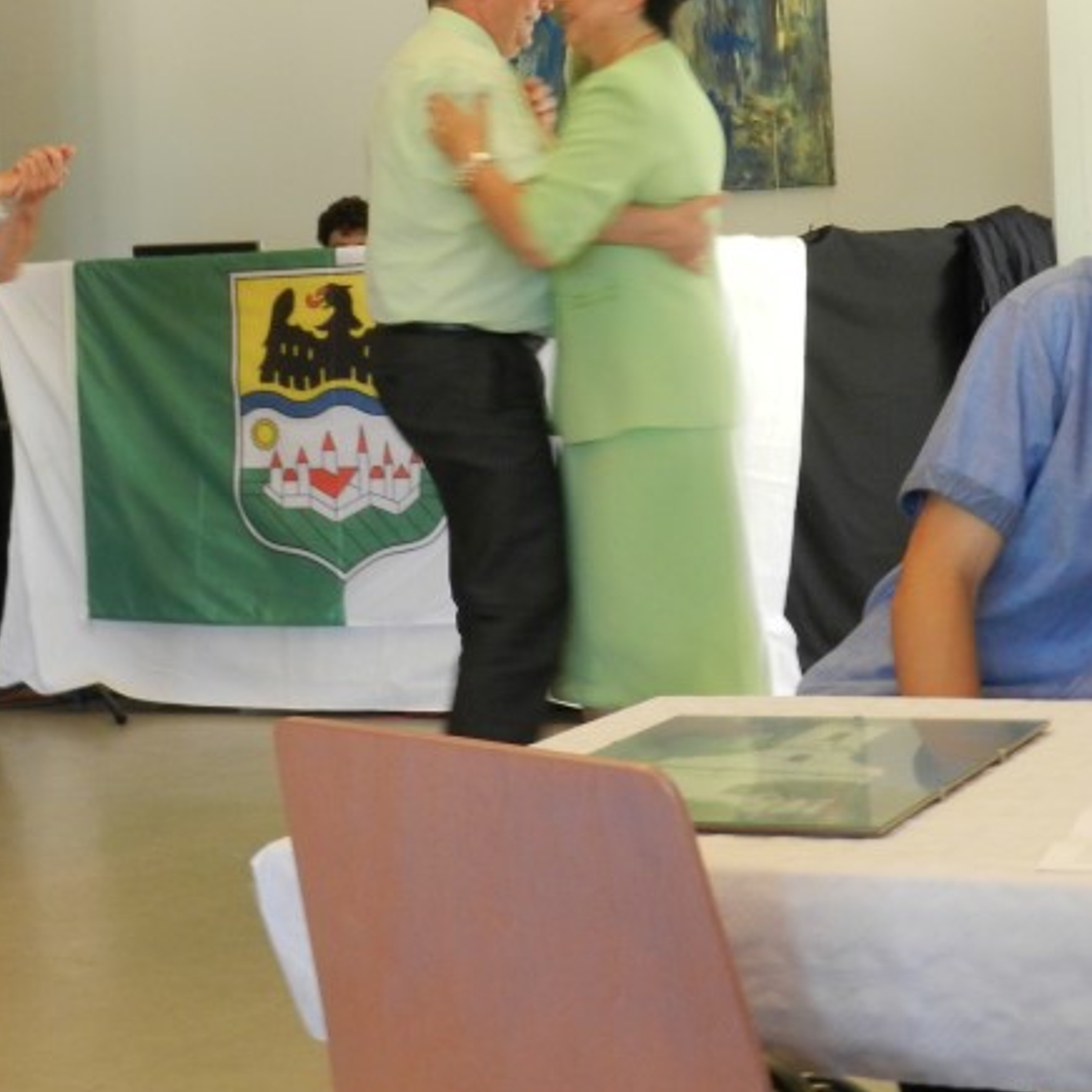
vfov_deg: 20.1
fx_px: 3069
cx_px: 253
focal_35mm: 86
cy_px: 386
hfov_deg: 20.0
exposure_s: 1/25
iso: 400
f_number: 4.4
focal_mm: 9.4
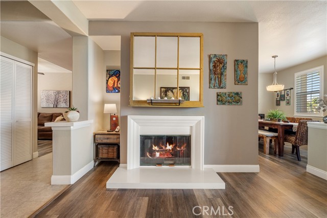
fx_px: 150
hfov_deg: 95.0
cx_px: 164
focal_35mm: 16
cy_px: 109
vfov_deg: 72.1
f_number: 9
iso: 800
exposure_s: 1/5
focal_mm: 16.5
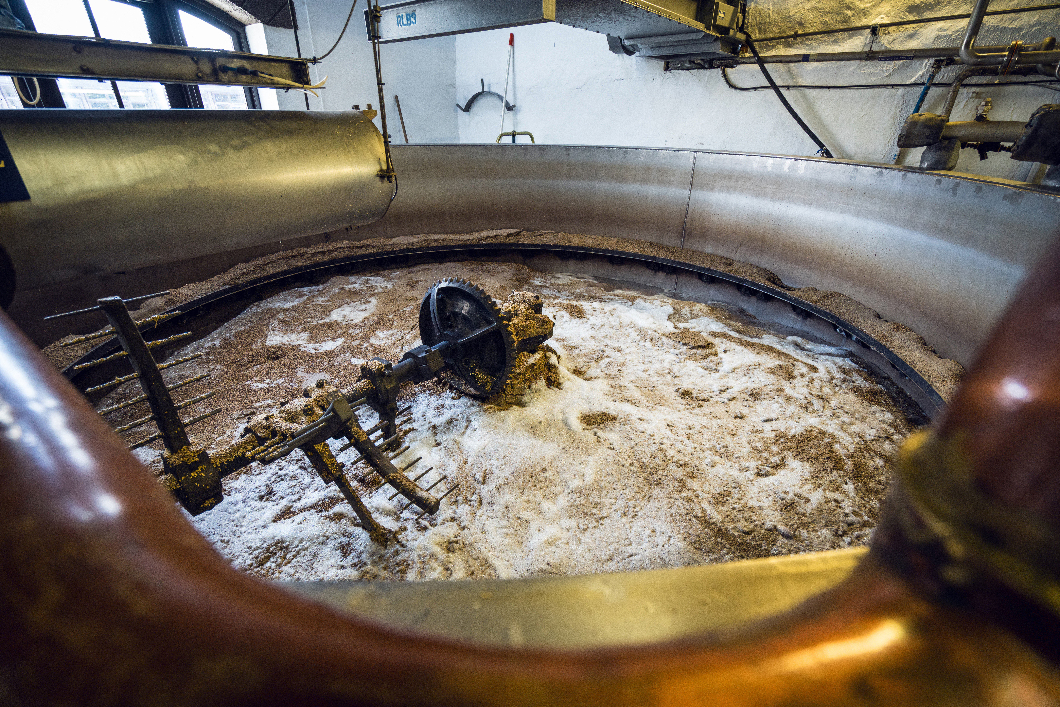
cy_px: 354
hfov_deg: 96.7
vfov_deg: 73.8
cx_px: 530
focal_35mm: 16
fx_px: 471
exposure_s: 1/60
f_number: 4
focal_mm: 16
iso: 800
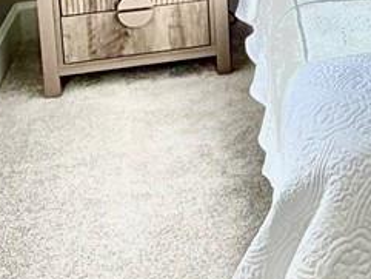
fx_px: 997
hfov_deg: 17.9
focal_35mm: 93
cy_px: -205
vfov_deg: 14.3
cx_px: 617
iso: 64
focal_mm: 2.22
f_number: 2.2
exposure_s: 1/121
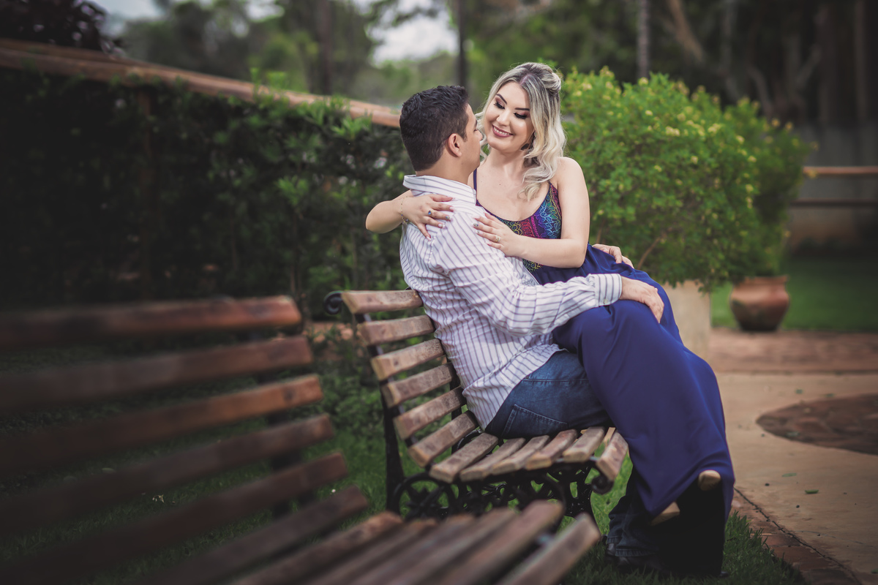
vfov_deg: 16.1
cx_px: 439
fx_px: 2073
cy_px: 292
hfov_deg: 23.9
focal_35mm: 85
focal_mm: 85
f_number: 2.2
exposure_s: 1/200
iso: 100
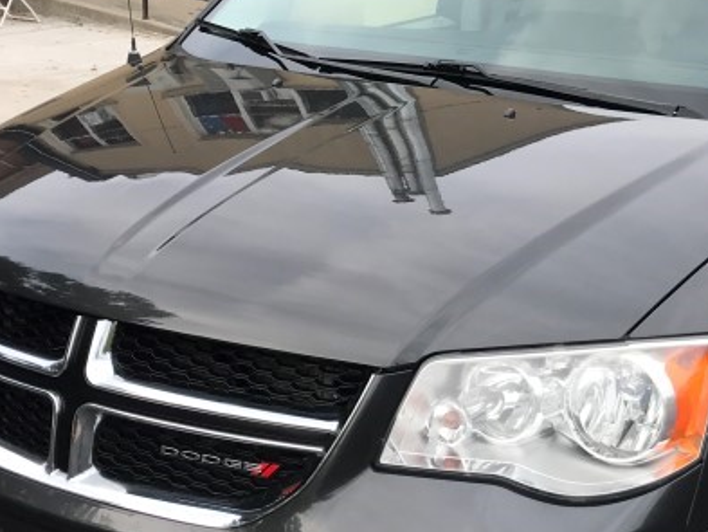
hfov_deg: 26.5
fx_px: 1494
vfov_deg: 20.2
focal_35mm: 73
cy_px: 290
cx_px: 474
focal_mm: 3.99
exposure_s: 1/257
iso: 20
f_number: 1.8
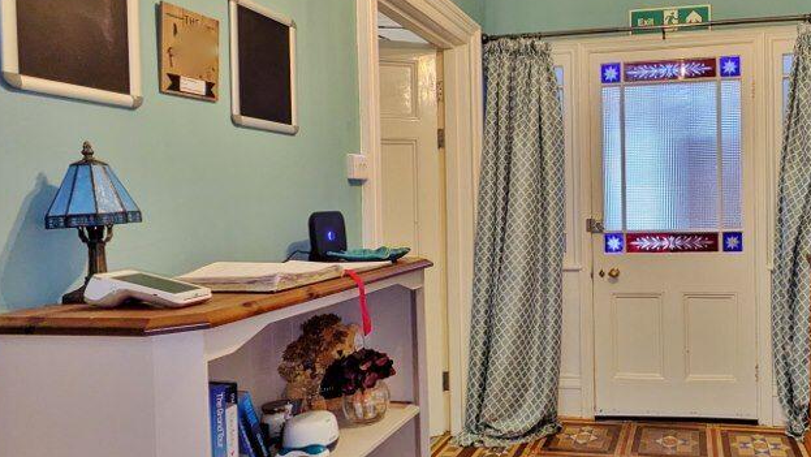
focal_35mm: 25
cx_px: 651
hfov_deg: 67.0
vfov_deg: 46.0
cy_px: 206
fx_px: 538
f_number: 2.2
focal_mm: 1.83
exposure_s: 1/33.3
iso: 113
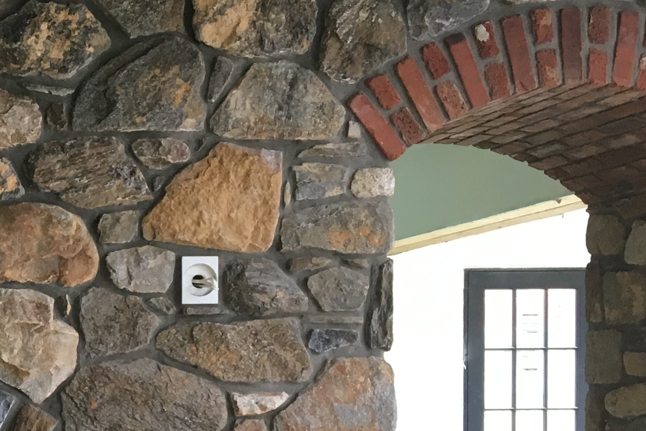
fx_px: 1525
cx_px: -182
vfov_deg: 15.8
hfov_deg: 21.7
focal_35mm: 85
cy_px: 423
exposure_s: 1/30
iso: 40
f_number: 2.2
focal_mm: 4.15
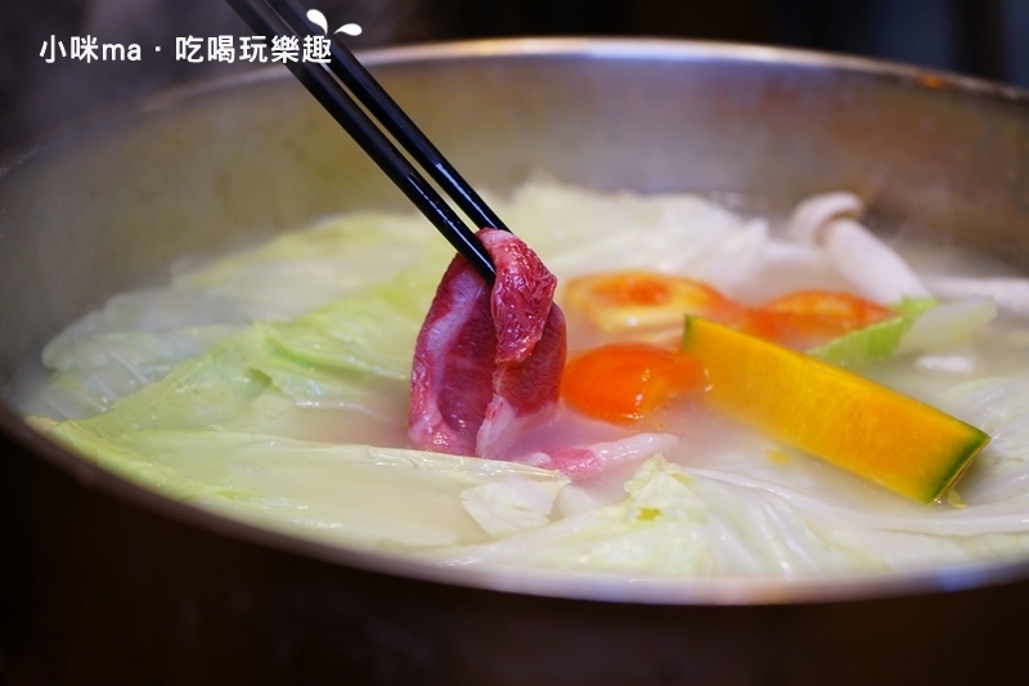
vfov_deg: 27.0
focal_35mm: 50
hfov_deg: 39.6
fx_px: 1429
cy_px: 343
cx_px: 514
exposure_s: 1/60
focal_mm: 50
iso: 640
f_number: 4.5
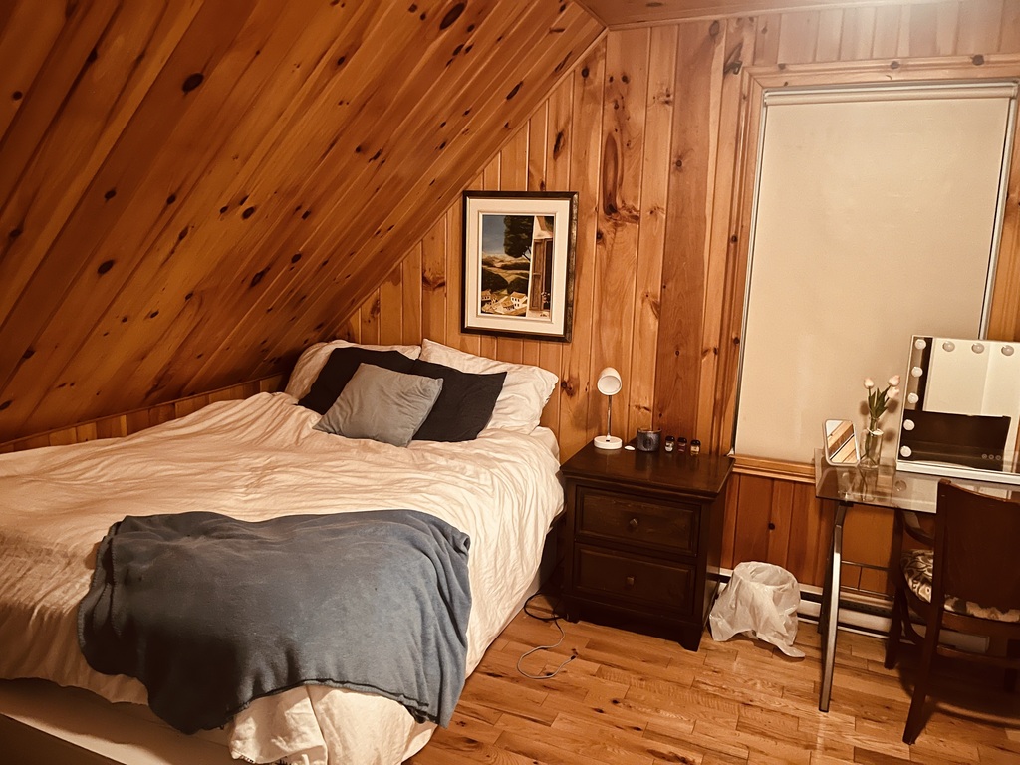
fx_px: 766
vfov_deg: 53.1
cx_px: 510
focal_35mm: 26
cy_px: 382
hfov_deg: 67.3
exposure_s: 1/12
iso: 640
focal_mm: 5.1
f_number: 1.6
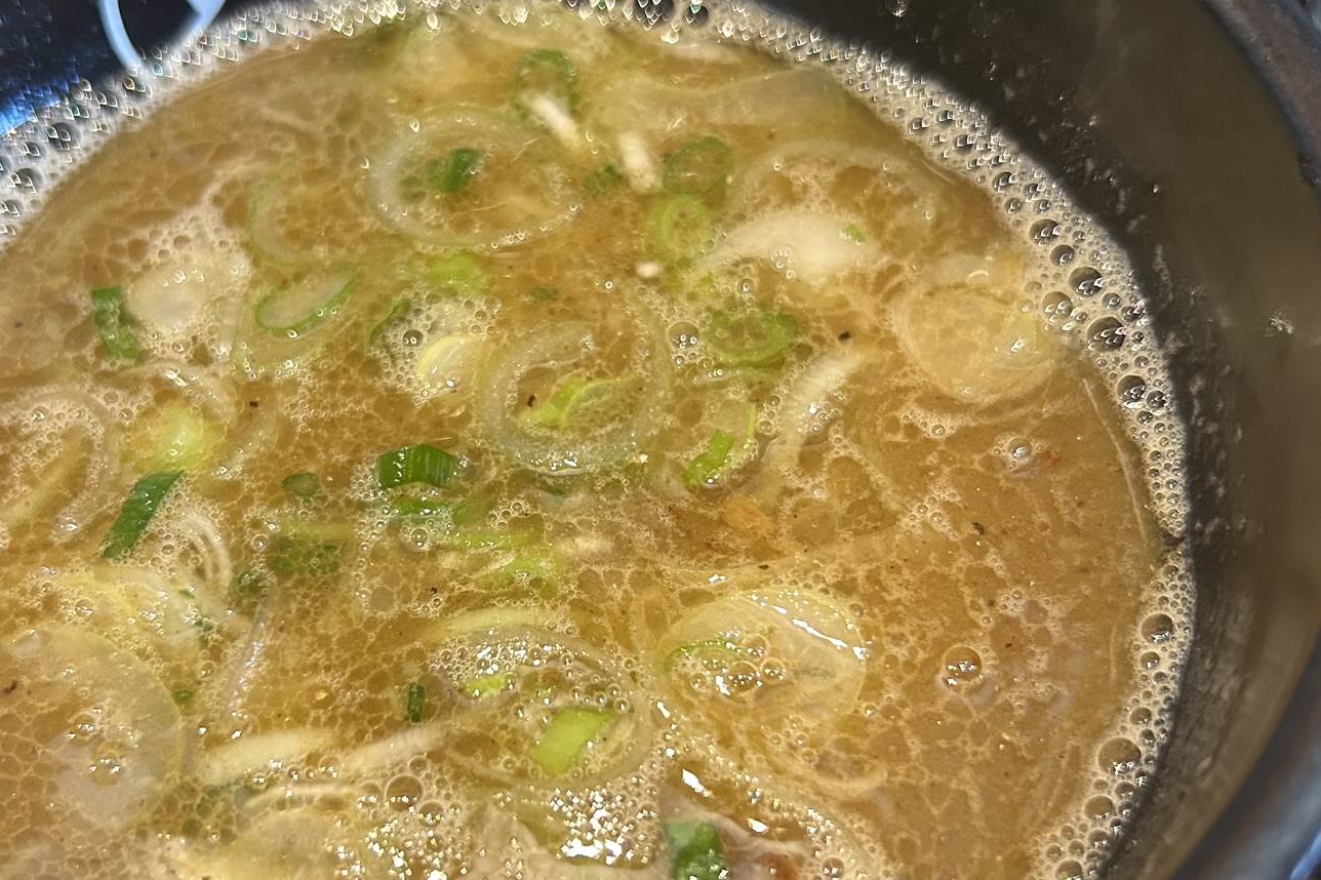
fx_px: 1541
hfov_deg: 46.2
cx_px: 548
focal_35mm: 42
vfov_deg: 31.8
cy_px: 538
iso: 250
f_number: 1.5
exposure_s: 1/50
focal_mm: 5.7
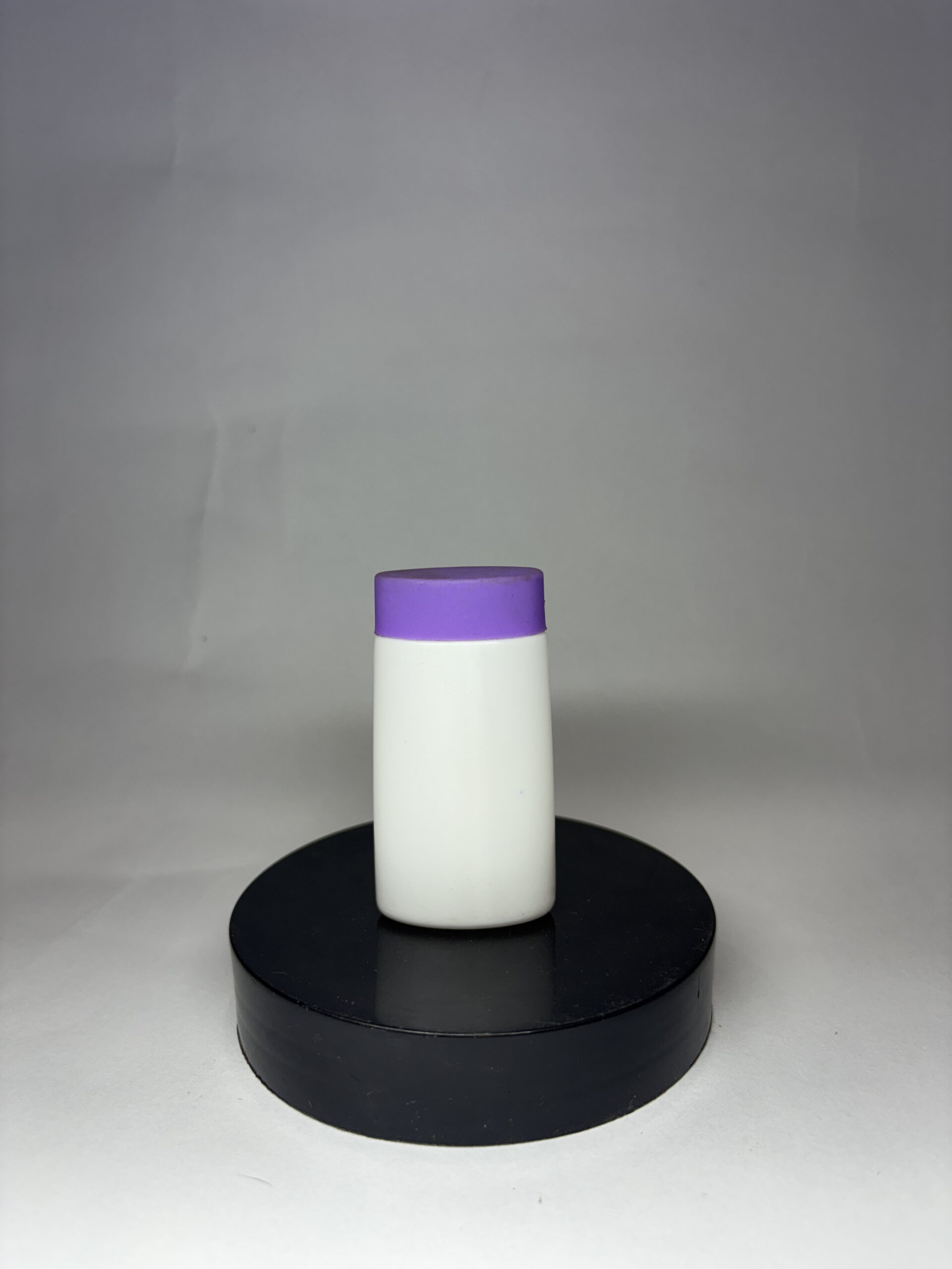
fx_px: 953
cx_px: 476
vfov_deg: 67.3
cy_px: 634
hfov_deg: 53.1
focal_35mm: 26
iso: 32
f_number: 1.6
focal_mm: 5.96
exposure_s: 1/129
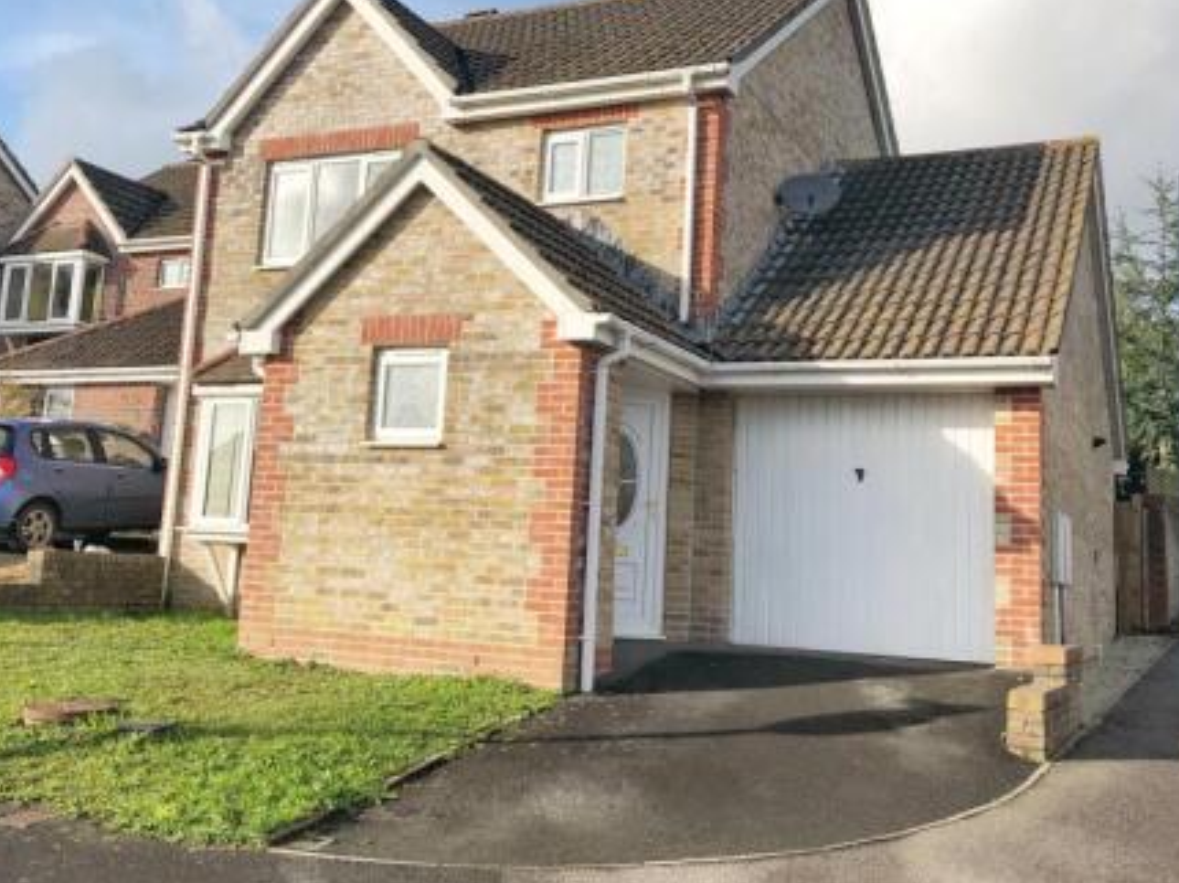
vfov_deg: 37.6
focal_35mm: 38
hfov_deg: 49.0
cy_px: 366
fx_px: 1294
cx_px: 566
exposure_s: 1/1656
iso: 20
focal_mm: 4
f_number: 1.8
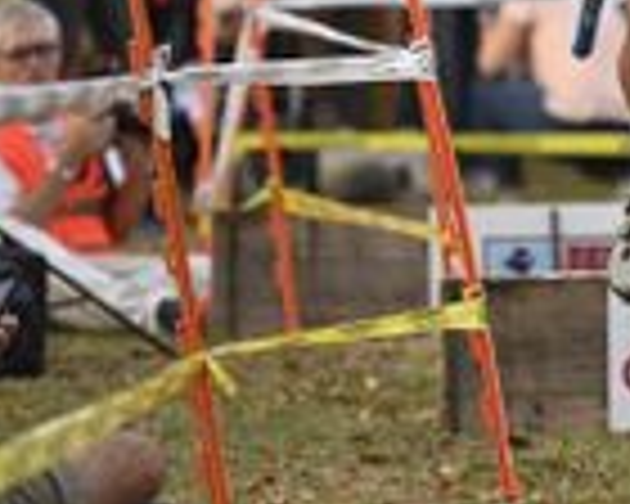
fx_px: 9285
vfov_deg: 3.1
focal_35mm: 498
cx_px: 936
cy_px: 180
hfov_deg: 3.9
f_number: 3.2
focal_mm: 165
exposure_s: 1/640
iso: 200
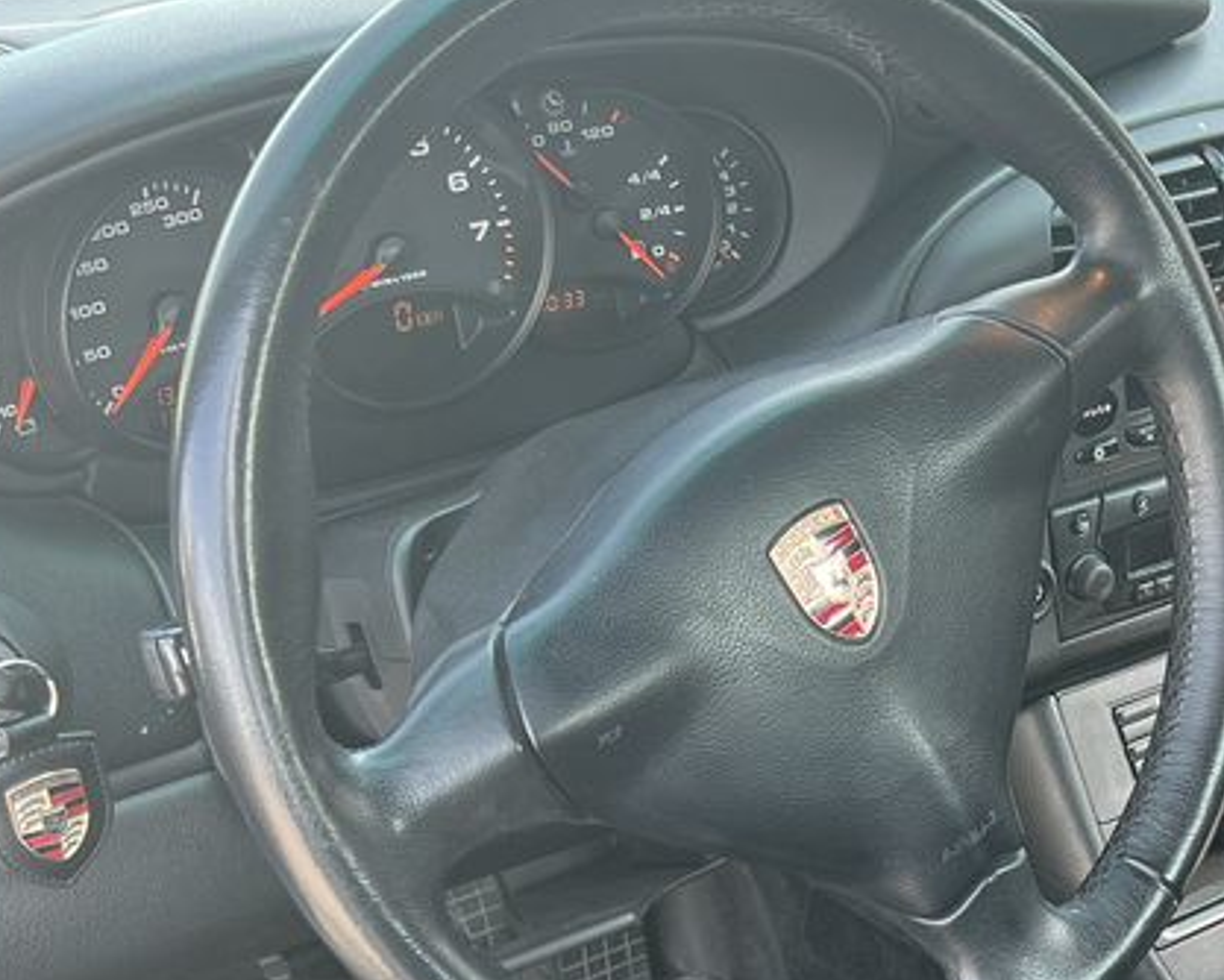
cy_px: 1162
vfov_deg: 19.8
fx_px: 2646
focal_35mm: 73
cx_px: 1250
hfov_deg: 24.7
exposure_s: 1/121
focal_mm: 5.7
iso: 64
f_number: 1.5
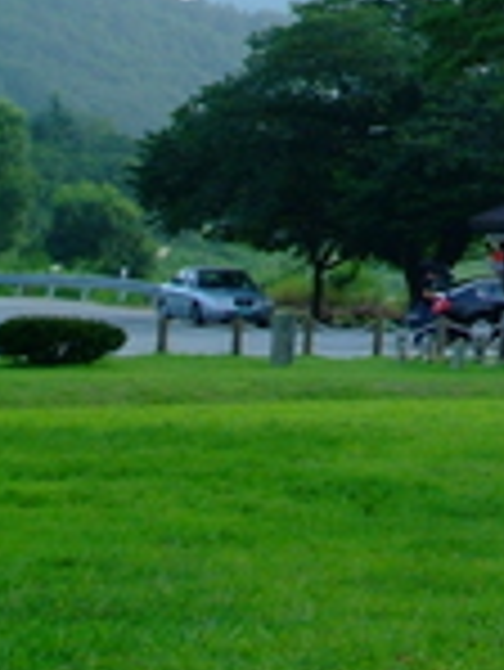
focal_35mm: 172
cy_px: -346
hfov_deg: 7.5
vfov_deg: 11.0
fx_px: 3334
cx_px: 1546
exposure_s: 1/350
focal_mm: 25
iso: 800
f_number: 5.6
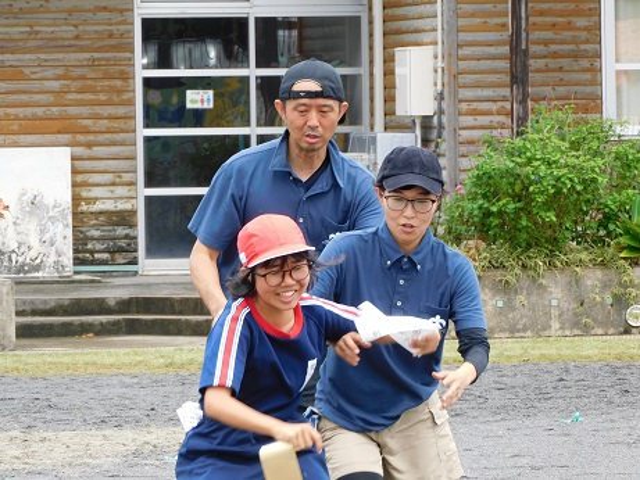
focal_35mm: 300
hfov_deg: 6.6
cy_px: 240
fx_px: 5548
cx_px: 320
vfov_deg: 5.0
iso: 125
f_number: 5.5
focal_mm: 53.7
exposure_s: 1/160
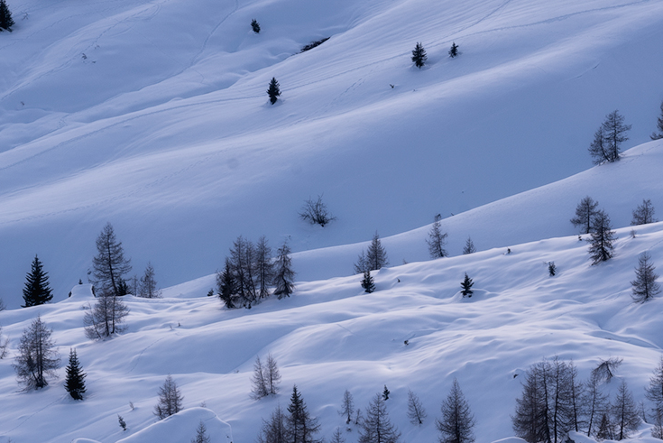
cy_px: 430
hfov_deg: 3.5
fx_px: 10780
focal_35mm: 585
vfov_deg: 2.4
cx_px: 371
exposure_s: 1/10
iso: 100
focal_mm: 210
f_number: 13
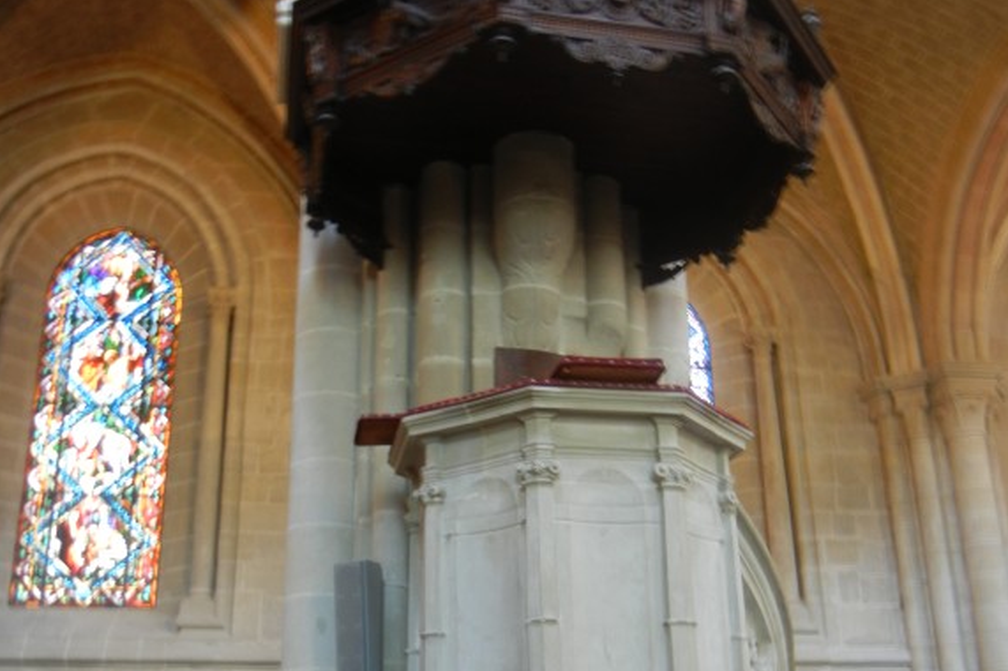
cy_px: 417
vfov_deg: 31.7
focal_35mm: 42
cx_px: 503
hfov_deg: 46.4
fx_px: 1175
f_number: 3.5
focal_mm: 5.4
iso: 200
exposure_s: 1/1.5
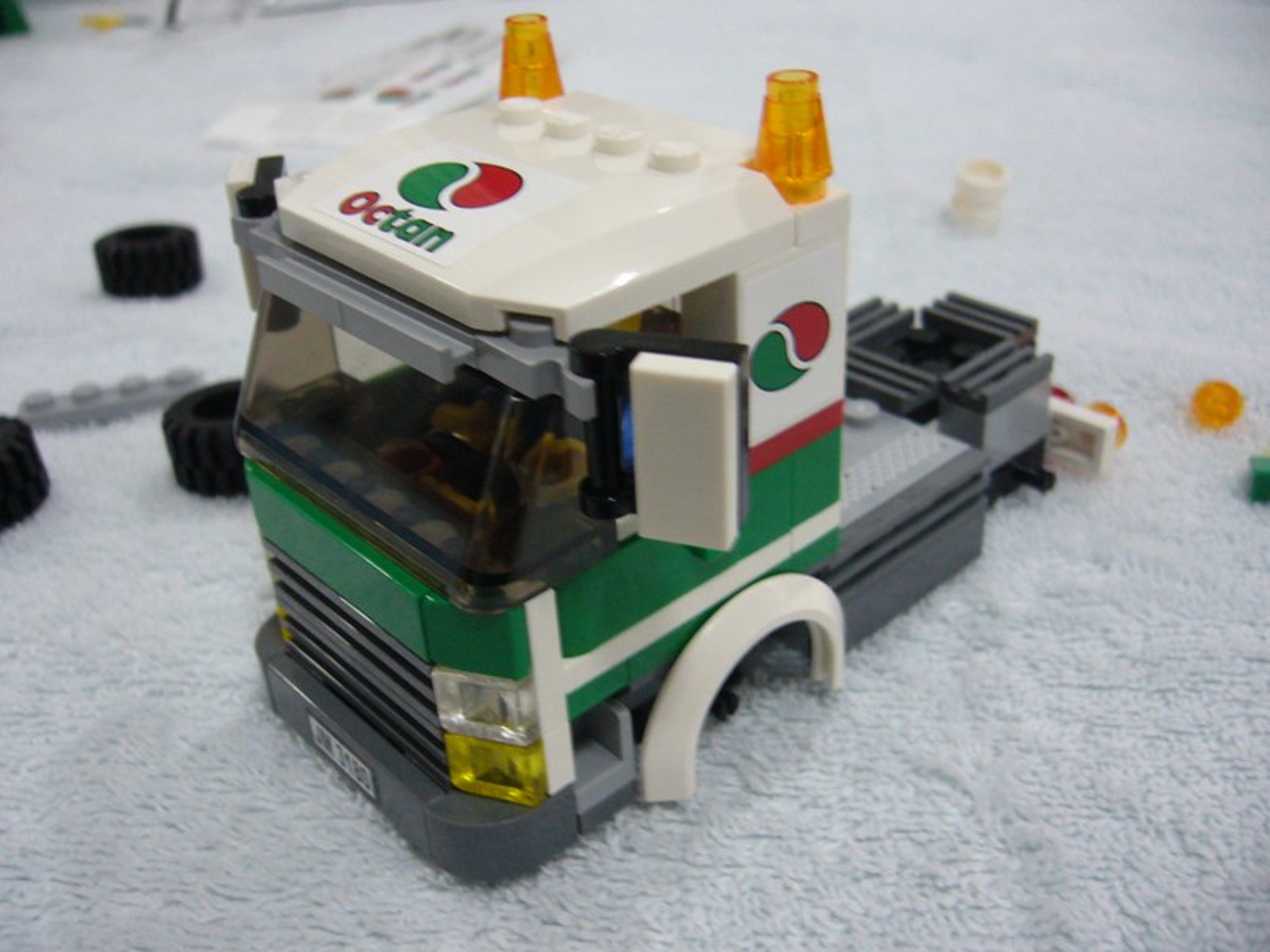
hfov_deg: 52.6
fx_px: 1284
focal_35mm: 35
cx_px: 635
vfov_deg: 40.7
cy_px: 476
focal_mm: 5.8
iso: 200
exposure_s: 1/8
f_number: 2.8
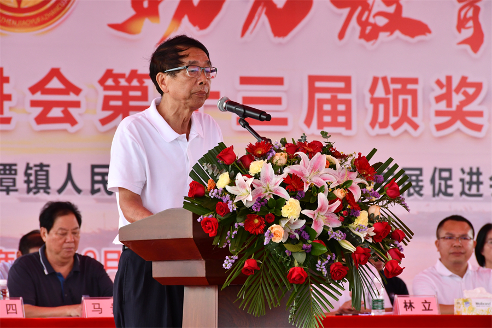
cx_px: 246
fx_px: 3485
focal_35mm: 255
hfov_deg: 8.1
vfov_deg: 5.4
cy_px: 164
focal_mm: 170
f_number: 9
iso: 1100
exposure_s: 1/250
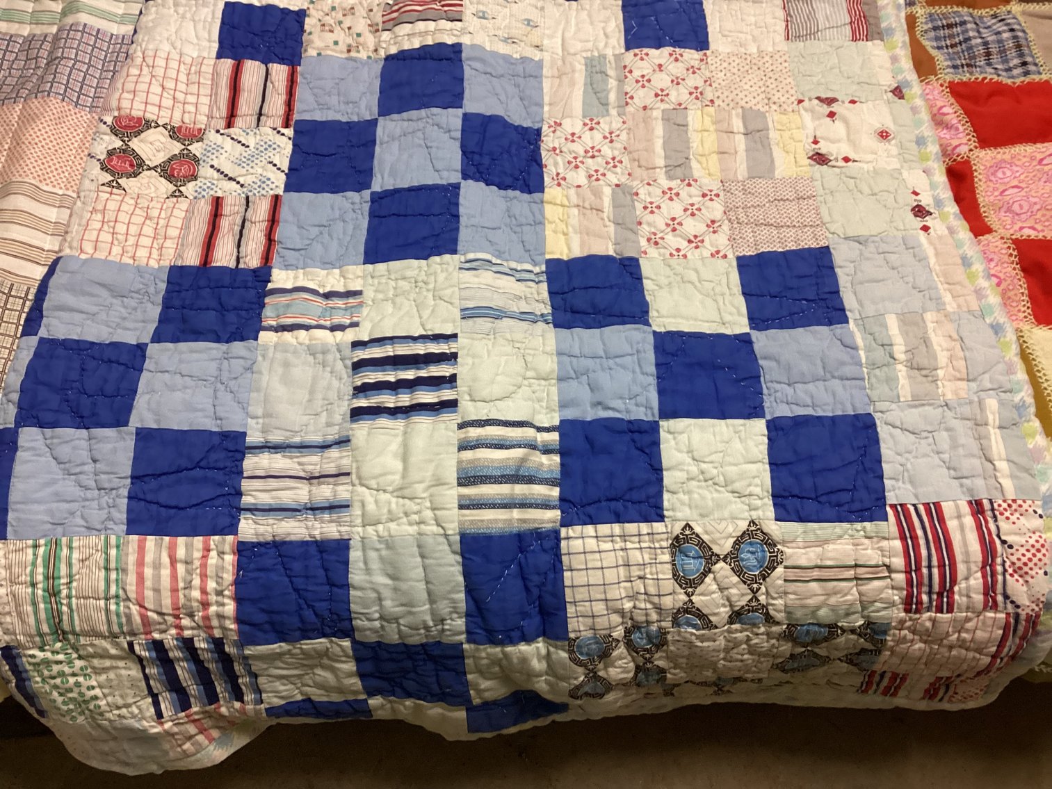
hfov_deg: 58.3
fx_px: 942
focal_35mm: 31
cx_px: 526
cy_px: 394
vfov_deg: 45.4
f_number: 2.4
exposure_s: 1/60
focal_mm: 3.3
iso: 250
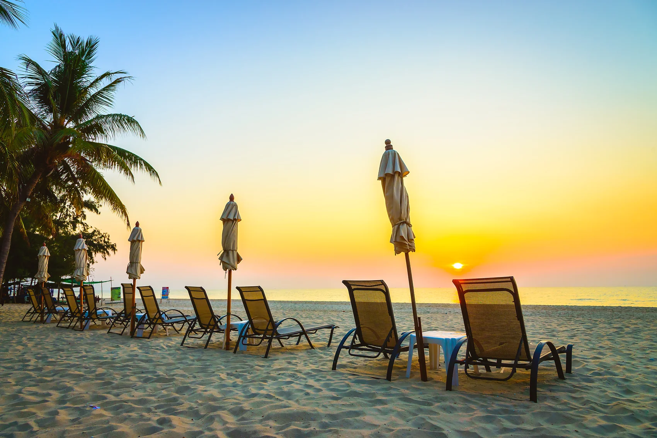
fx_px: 438
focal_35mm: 24
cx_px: 328
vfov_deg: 53.2
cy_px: 219
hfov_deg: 73.7
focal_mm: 24
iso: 200
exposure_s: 1/200
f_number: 8
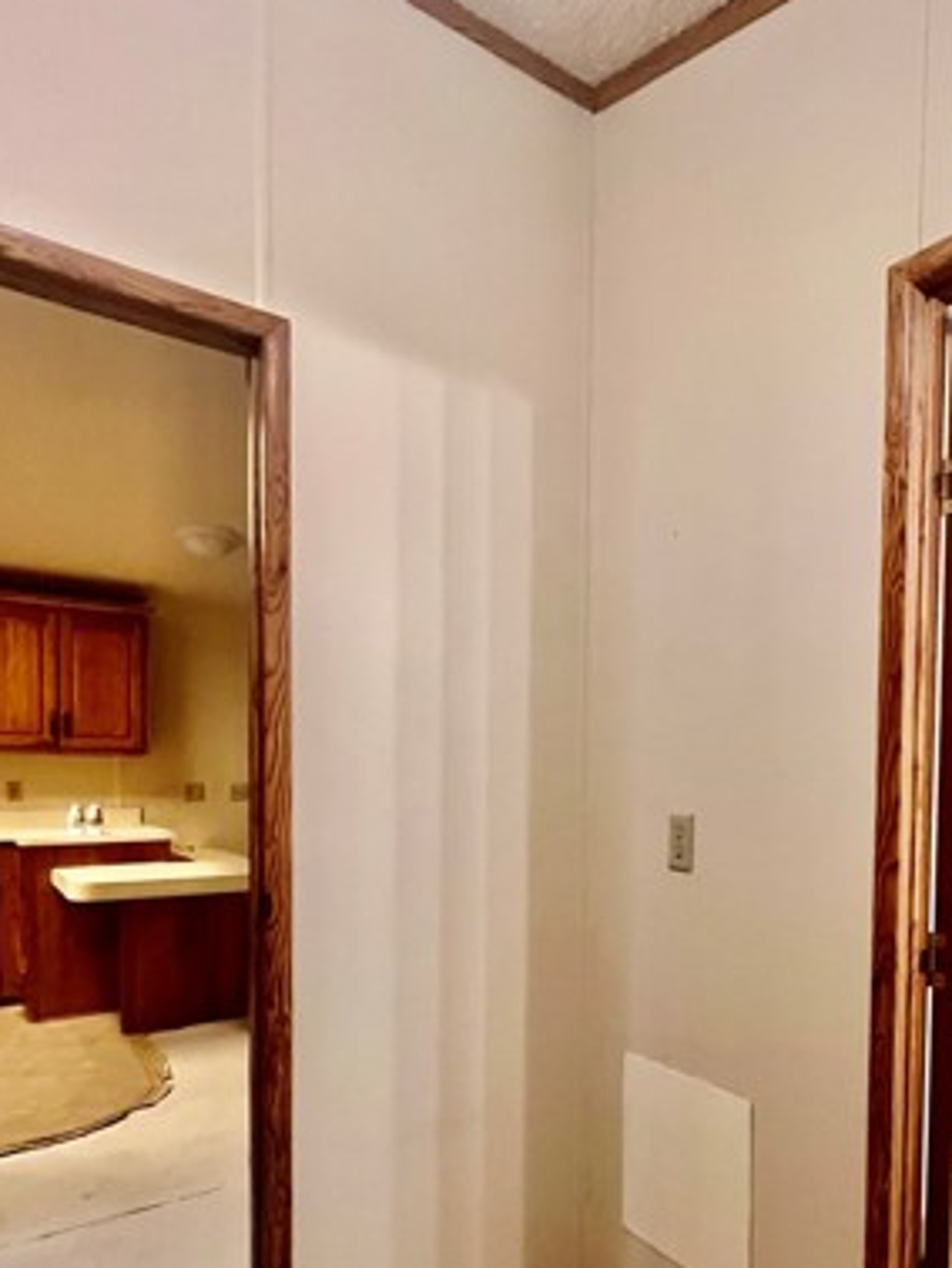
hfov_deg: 58.8
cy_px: 808
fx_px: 806
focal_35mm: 22
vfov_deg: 74.8
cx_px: 680
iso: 500
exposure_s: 1/60
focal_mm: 1.57
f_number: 1.8
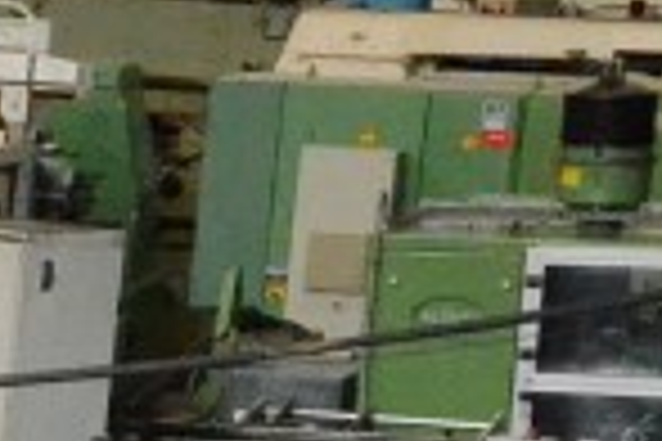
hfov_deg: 7.1
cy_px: 1166
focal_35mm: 265
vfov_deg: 5.0
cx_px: -1191
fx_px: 4873
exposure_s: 1/200
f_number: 8
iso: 6400
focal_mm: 24
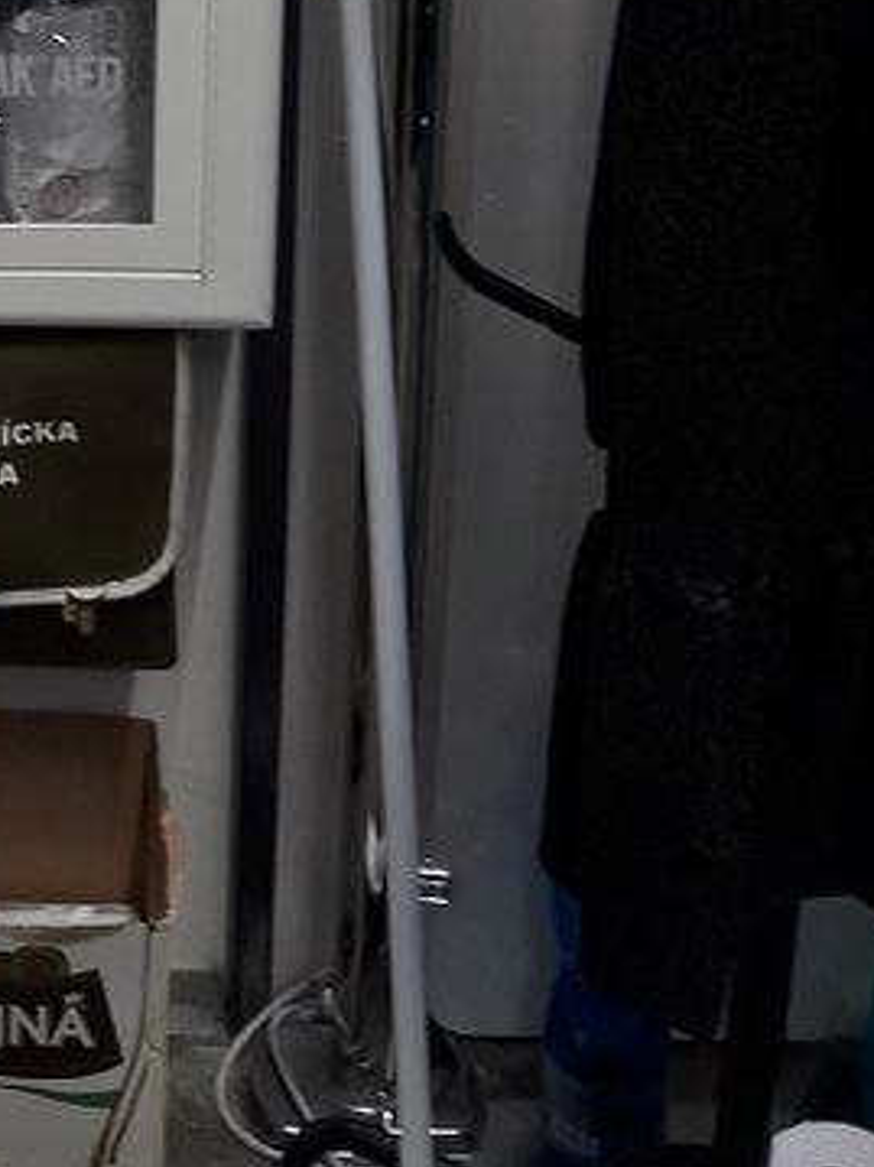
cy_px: -379
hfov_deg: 17.9
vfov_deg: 22.0
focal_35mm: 79
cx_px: -107
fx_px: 2661
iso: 64
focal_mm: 3.7
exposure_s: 1/33
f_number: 1.9
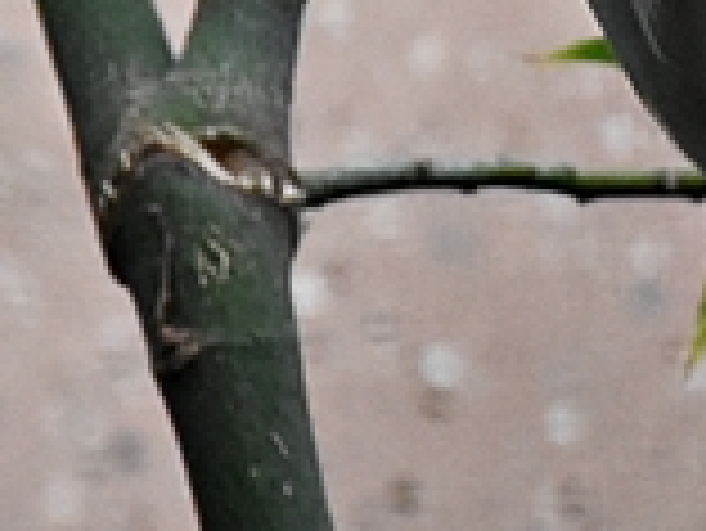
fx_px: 26861
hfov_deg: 1.5
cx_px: 710
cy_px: -43
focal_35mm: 1316
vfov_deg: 1.1
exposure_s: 1/500
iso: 3200
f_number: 5.6
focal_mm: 140
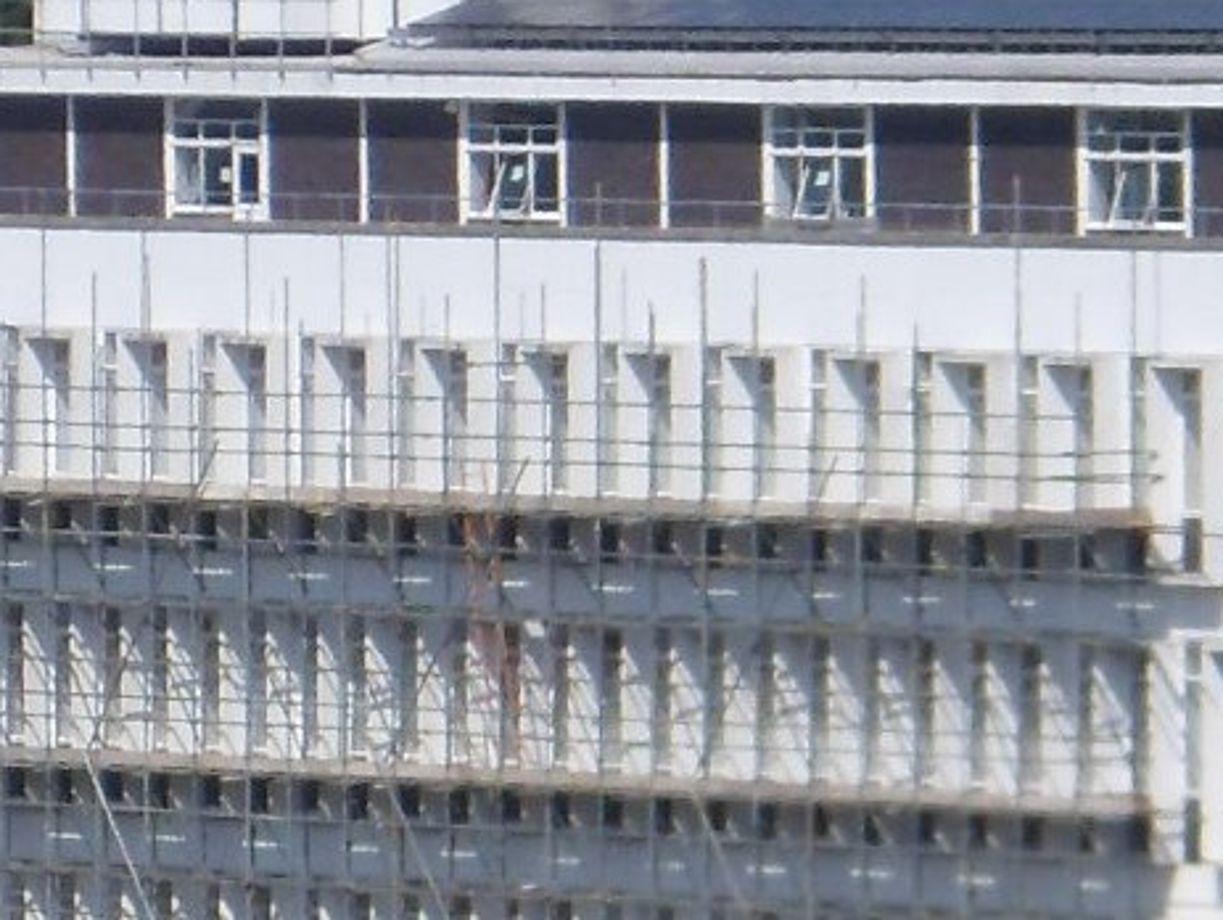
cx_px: 1263
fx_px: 29665
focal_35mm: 839
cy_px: 1057
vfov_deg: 1.8
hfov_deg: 2.4
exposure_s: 1/750
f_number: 5.5
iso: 80
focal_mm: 28.7
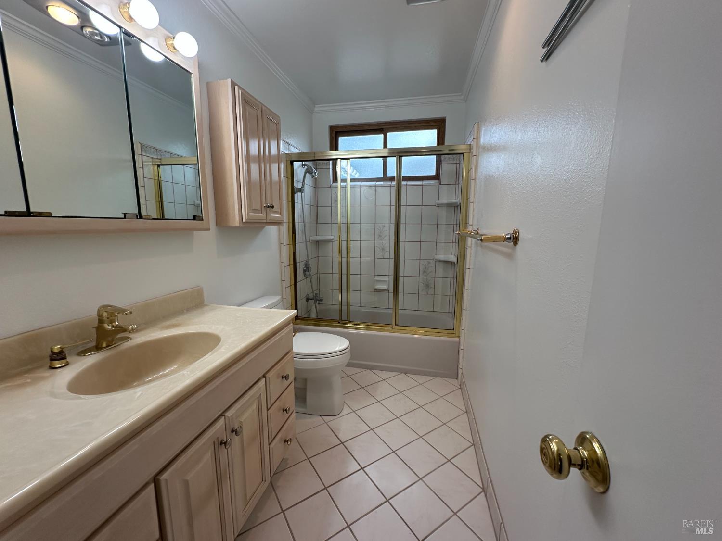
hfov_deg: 102.1
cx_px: 361
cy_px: 270
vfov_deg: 85.7
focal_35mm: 14
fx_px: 292
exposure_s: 1/120
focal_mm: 2.22
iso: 125
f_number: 2.2
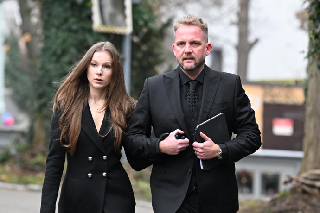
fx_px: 2533
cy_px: 106
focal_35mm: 285
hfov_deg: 7.2
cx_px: 160
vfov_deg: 4.8
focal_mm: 190
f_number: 4.5
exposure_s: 1/500
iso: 2000
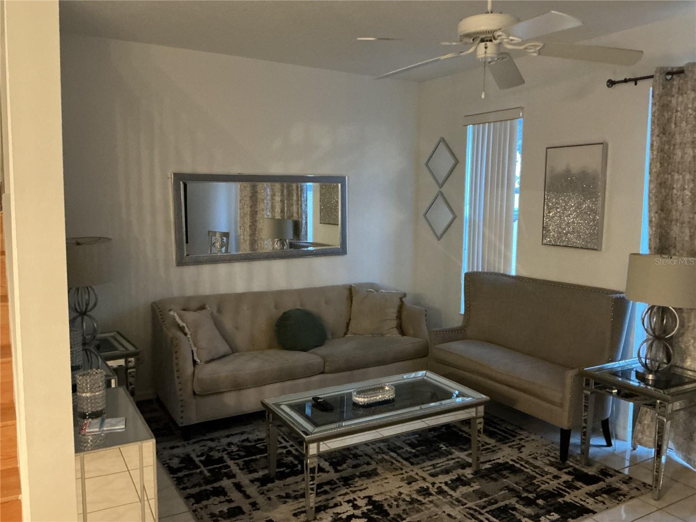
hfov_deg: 61.7
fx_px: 583
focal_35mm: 29
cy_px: 261
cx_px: 348
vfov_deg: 48.2
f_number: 1.8
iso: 500
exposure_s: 1/30
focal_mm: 3
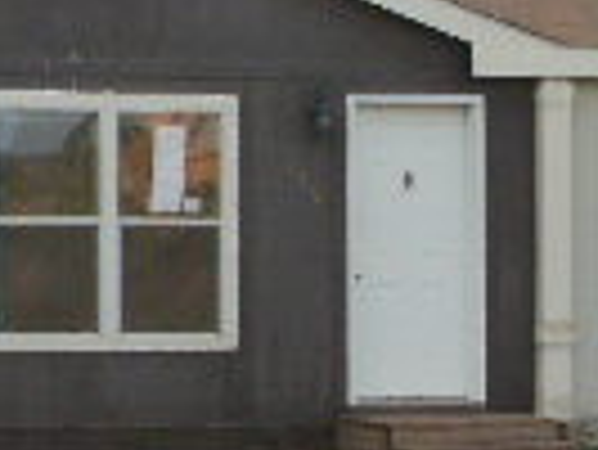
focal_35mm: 173
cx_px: 27
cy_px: 274
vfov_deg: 8.6
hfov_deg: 11.3
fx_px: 2991
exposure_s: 1/200
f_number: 5.6
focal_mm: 6.3
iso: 100
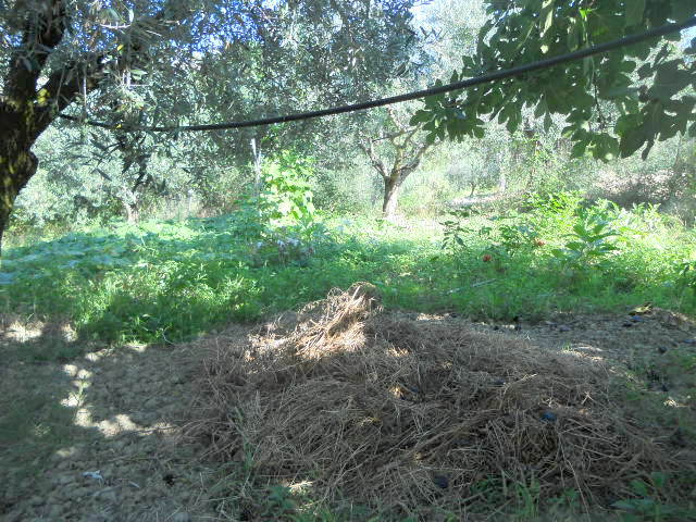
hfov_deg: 65.3
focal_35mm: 27
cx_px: 348
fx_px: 543
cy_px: 261
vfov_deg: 51.4
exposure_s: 1/160
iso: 80
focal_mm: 4.9
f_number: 3.2
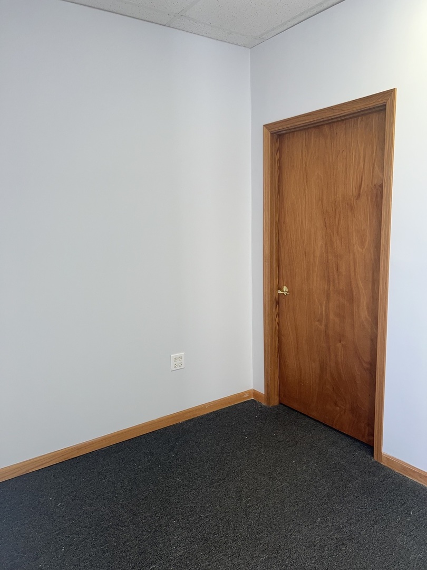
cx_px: 214
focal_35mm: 26
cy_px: 285
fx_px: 428
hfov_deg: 53.1
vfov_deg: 67.3
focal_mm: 5.7
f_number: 1.5
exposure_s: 1/120
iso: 50
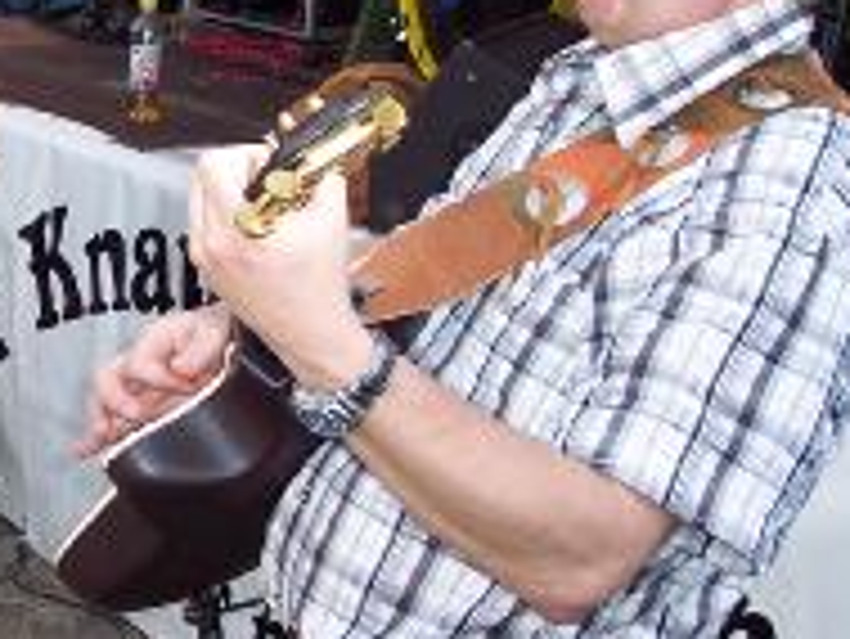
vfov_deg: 14.3
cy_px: 133
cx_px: -198
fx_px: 2531
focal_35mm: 103
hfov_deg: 18.0
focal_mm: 8
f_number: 3.4
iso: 100
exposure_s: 1/250
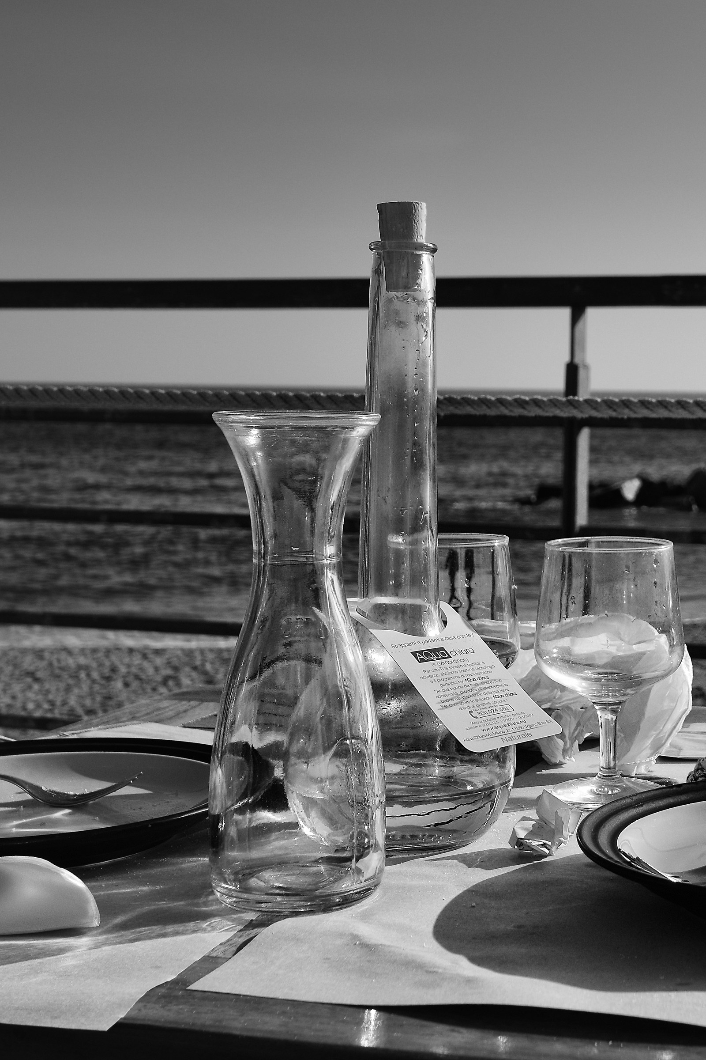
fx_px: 1059
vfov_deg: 53.1
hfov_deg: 36.9
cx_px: 353
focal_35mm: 36
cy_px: 530
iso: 100
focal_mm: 24
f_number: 8
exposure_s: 1/640
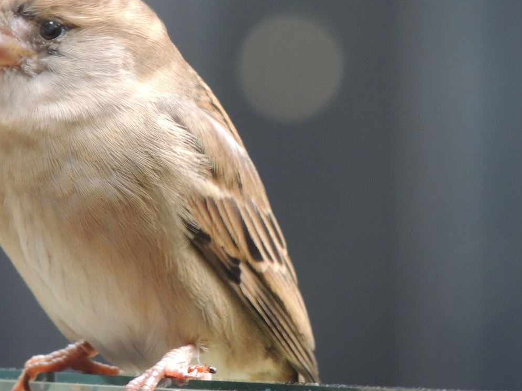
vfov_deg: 1.2
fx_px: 19377
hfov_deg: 1.5
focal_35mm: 1285
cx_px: 193
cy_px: 165
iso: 800
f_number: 5.9
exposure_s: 1/30
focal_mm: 180
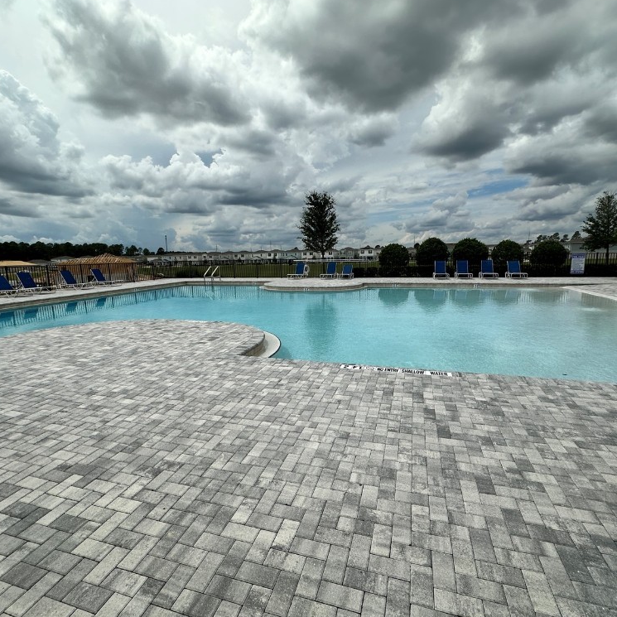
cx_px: 313
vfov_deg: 84.0
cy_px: 306
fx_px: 343
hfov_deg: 84.0
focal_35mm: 17
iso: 50
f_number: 2.2
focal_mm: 2.22
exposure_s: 1/4464
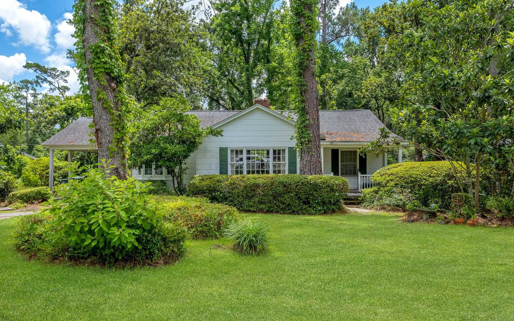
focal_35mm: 23
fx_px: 322
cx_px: 256
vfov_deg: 53.0
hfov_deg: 77.2
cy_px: 169
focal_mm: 14.5
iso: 250
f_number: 8
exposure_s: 1/300
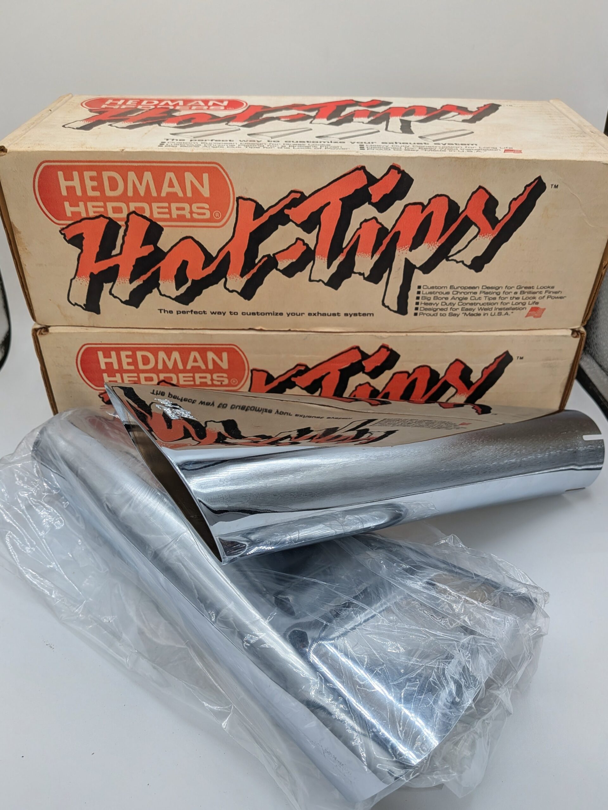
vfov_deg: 71.6
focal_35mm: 24
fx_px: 562
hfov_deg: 56.8
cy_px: 405
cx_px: 304
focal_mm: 4.53
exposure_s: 1/100
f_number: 1.7
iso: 33
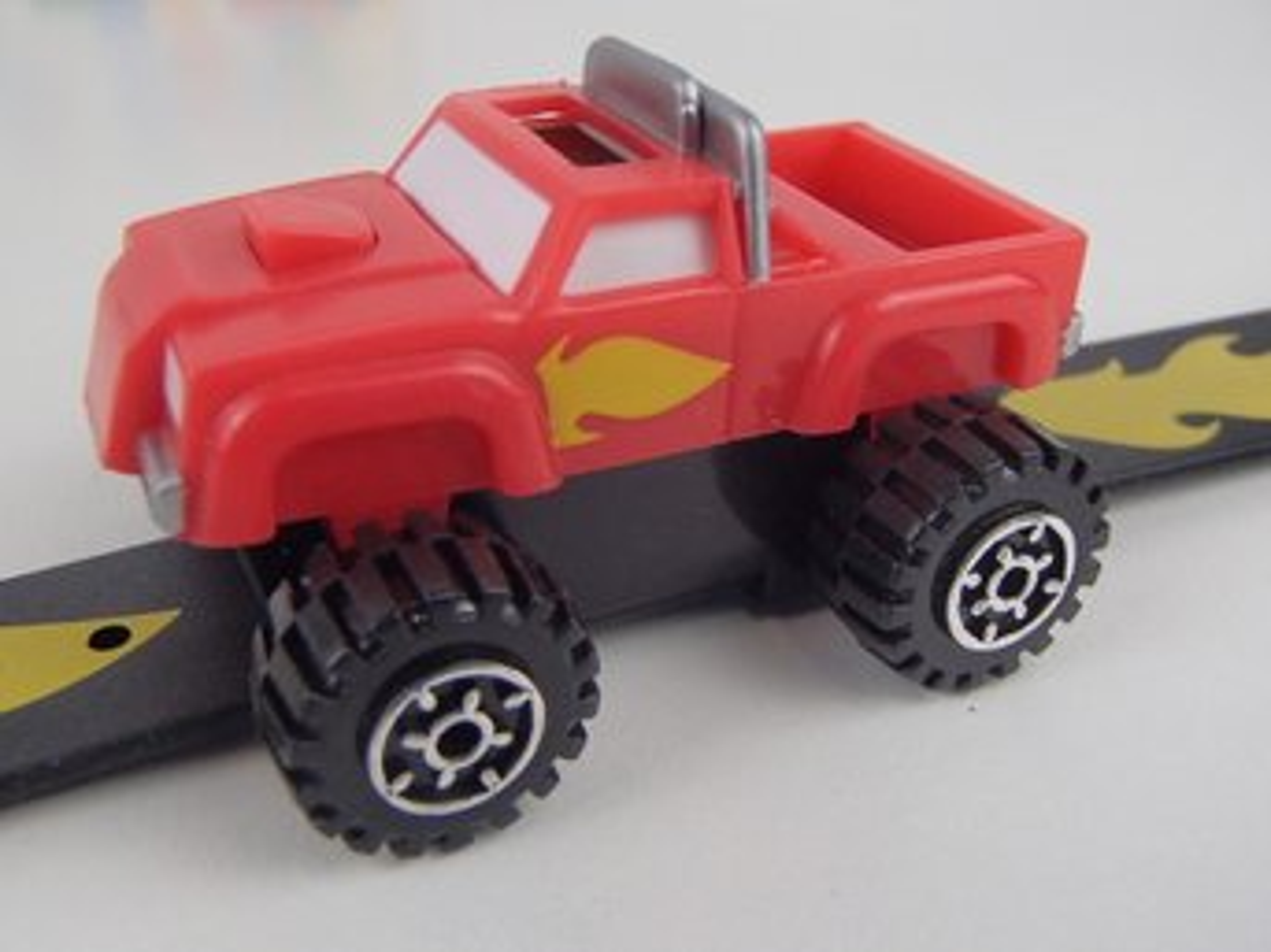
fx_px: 1358
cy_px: 476
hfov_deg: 50.2
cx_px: 636
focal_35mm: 37
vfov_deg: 38.6
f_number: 4.7
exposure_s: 1/160
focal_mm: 6.64
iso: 320
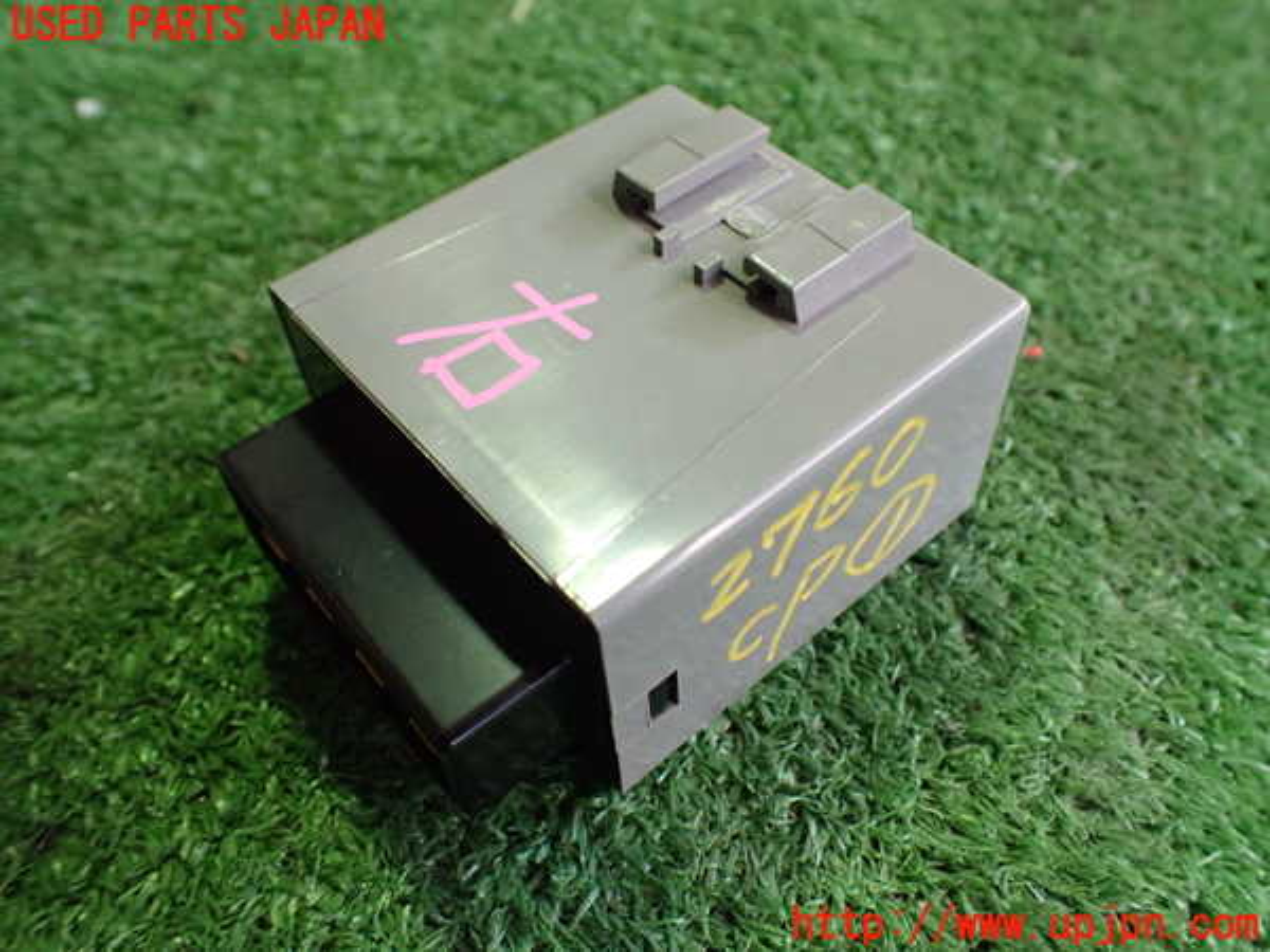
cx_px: 635
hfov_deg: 60.0
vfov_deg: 46.8
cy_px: 476
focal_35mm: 30
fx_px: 1101
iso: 800
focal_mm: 5.4
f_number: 2.3
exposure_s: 1/100
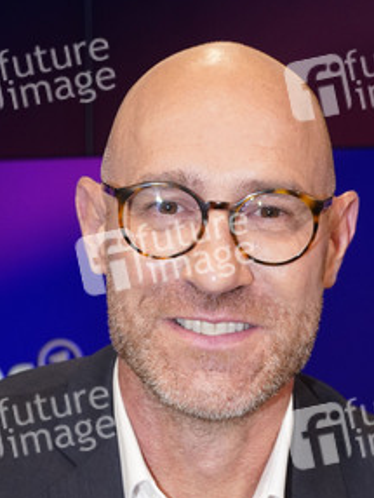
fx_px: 791
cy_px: 341
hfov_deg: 26.6
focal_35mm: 55
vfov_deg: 34.5
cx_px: 216
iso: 2000
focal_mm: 41
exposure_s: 1/125
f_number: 5.6
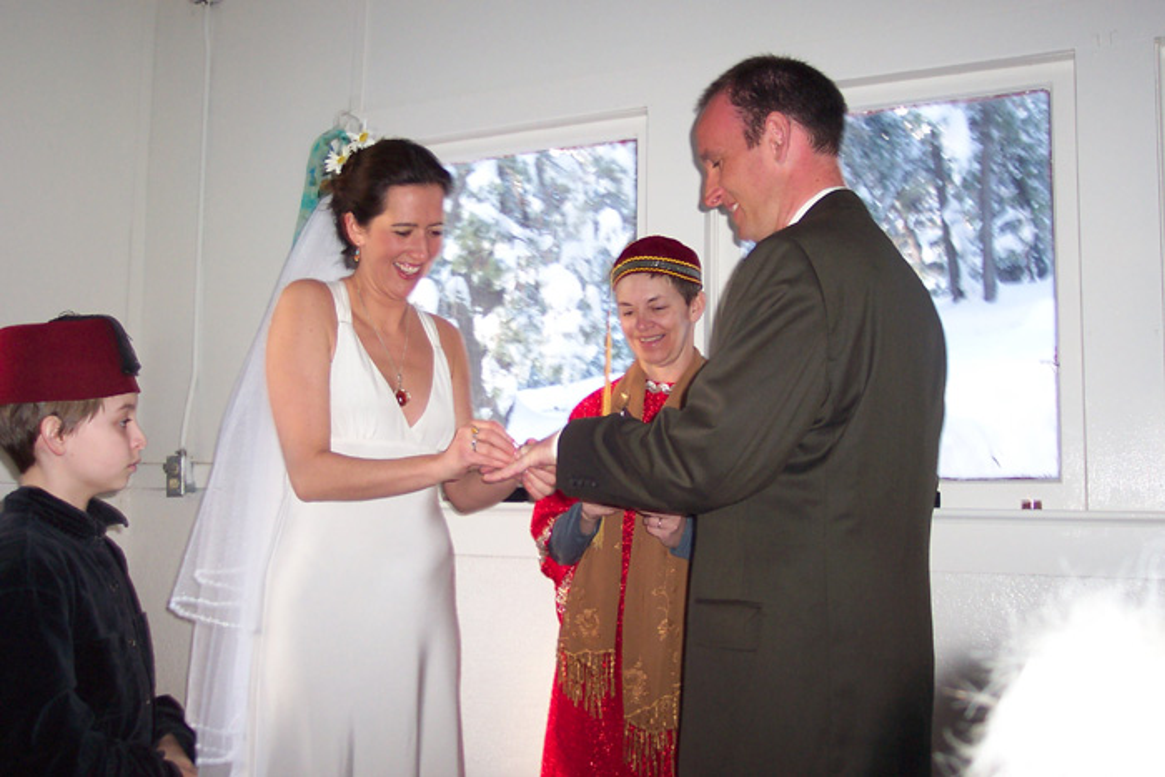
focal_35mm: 38
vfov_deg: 35.1
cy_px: 388
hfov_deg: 50.7
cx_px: 582
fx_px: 1230
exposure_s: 1/30
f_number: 2.8
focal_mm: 8
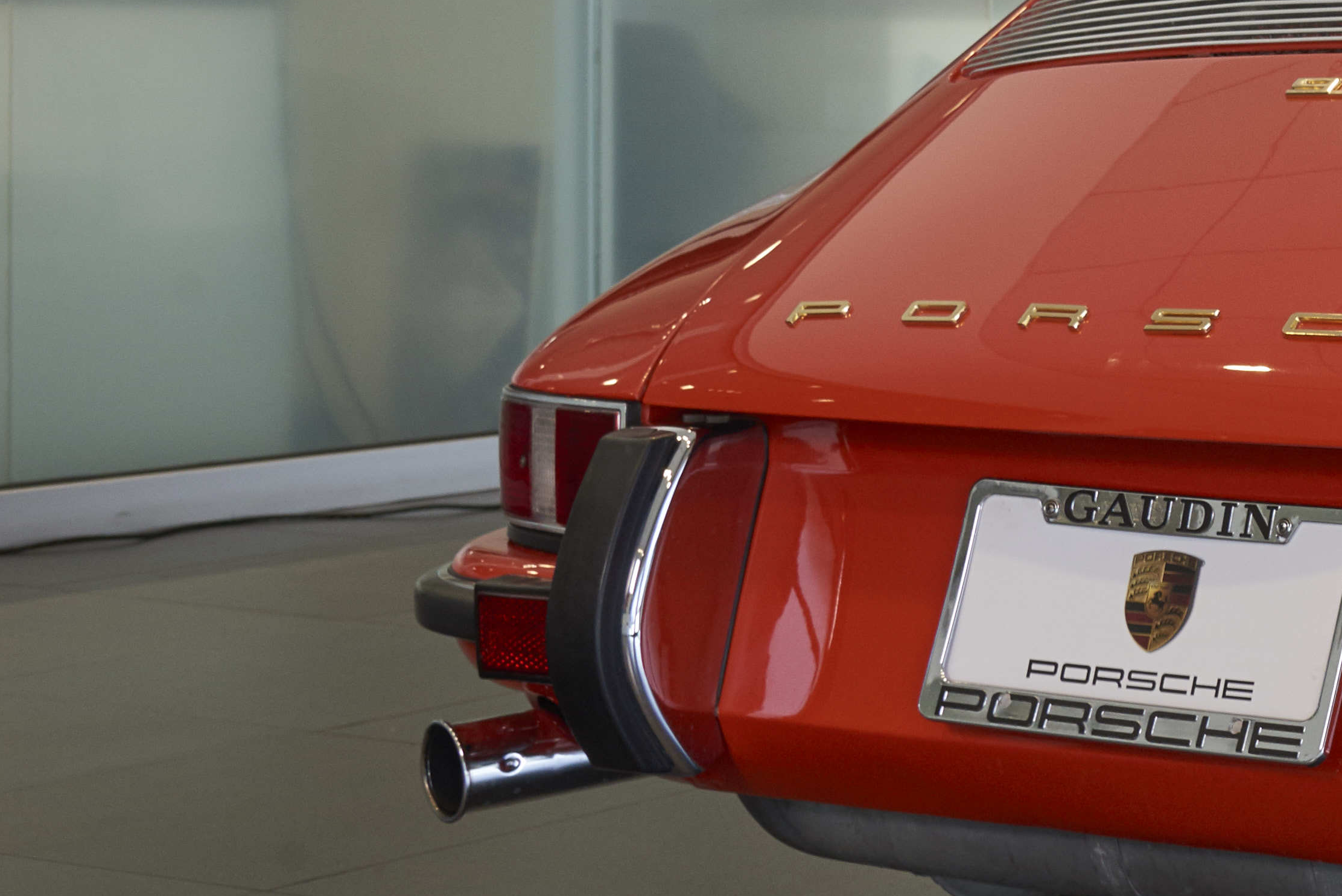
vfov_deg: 13.2
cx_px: 2029
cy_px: 71
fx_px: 3840
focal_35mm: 103
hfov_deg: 17.7
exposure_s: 1/10
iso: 400
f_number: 8
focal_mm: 32
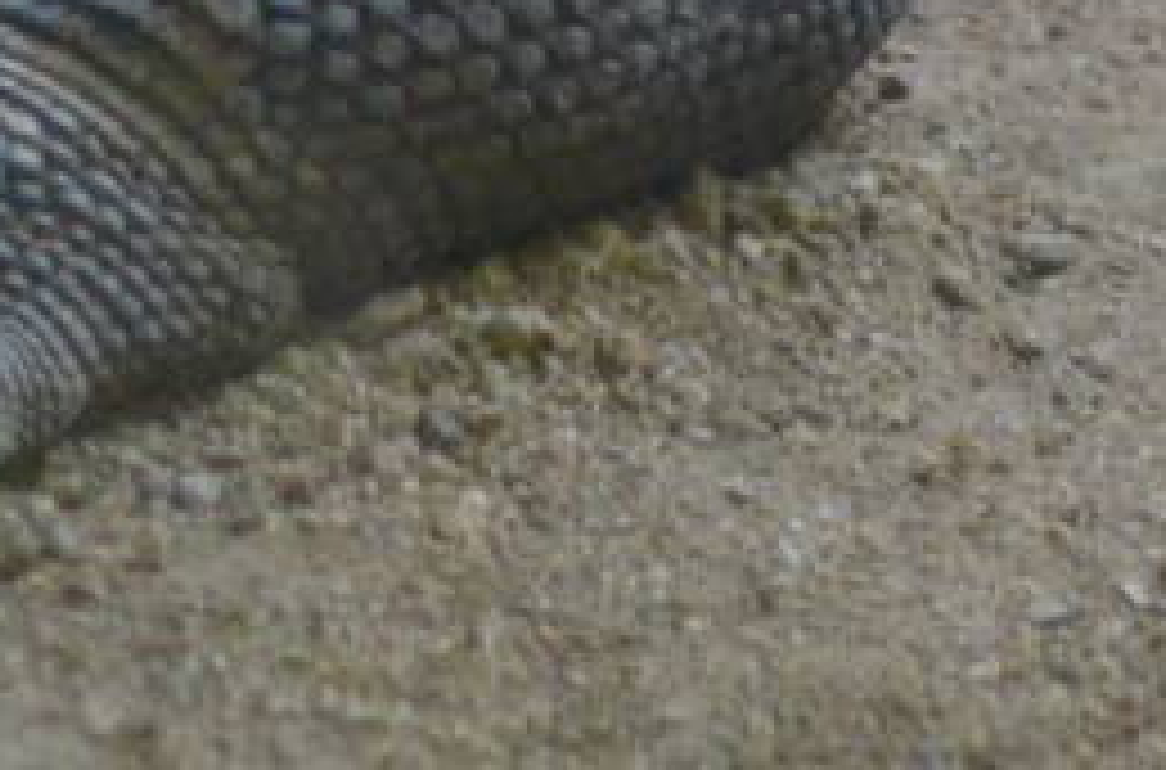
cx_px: 563
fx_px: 41945
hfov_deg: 1.6
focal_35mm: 1299
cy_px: -950
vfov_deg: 1.1
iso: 3200
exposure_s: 1/250
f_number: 4.2
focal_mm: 140
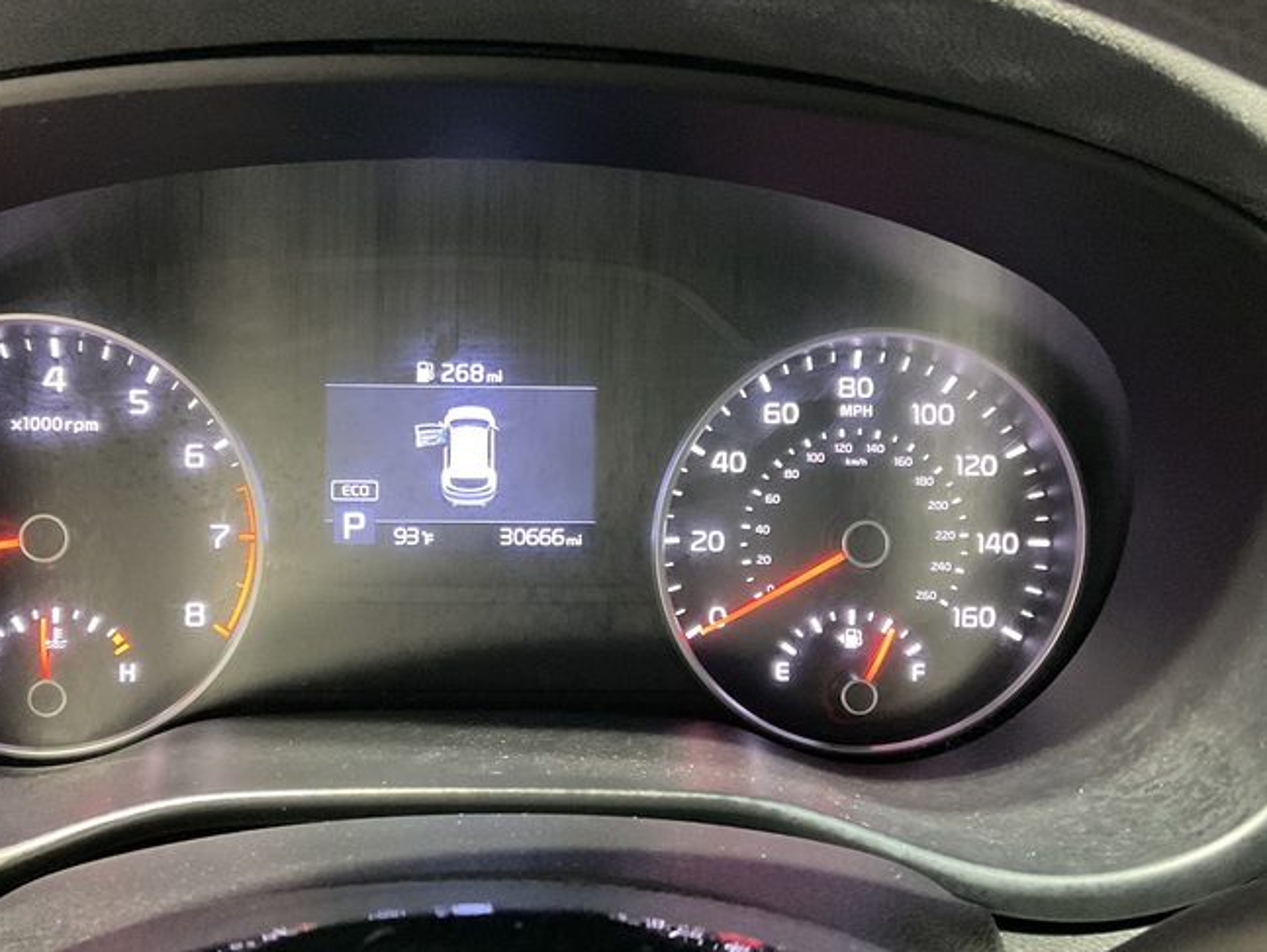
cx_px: 521
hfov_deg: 43.7
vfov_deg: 33.6
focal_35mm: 43
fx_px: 1575
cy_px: 500
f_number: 1.8
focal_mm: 3
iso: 500
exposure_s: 1/30
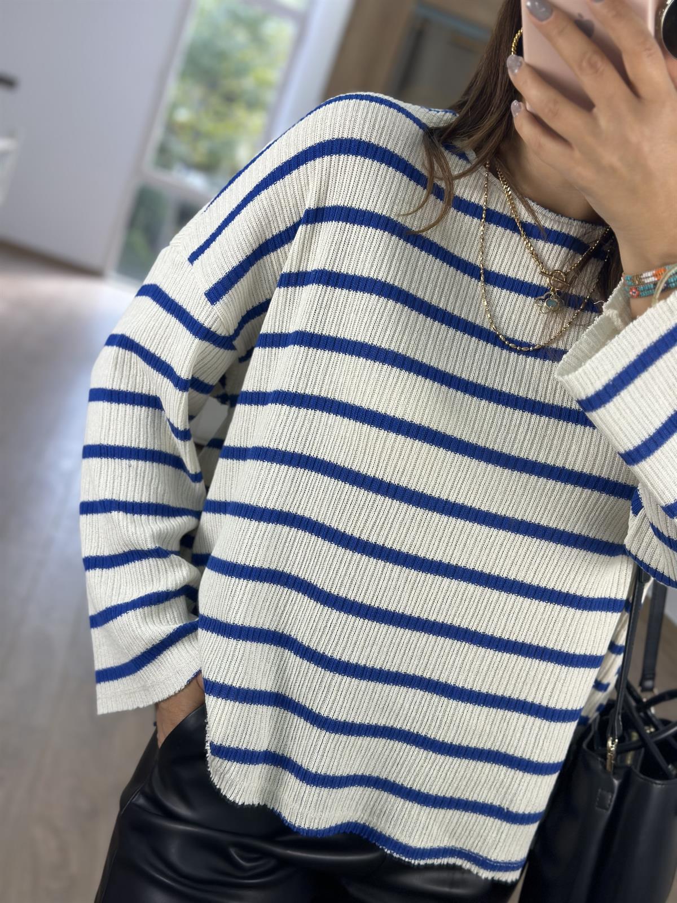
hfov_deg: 30.3
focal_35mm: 48
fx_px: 1252
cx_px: 338
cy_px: 452
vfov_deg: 39.7
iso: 80
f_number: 1.78
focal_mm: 6.86
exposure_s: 1/248
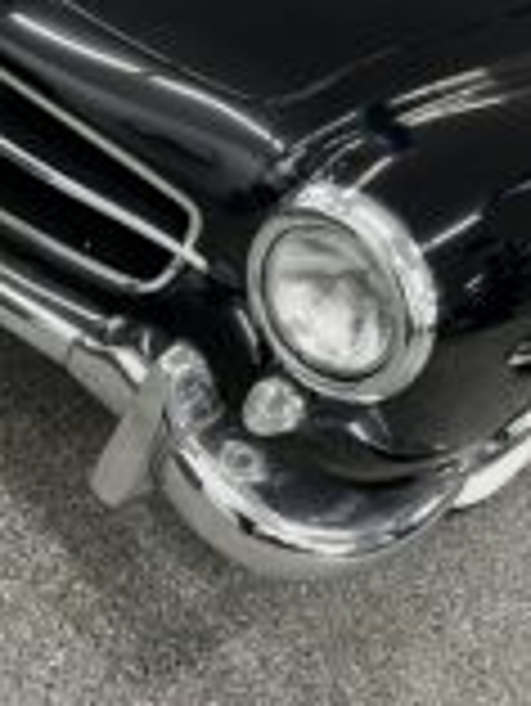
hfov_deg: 25.2
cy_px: 54
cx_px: 227
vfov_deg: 31.5
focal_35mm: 58
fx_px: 1185
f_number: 1.5
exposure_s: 1/60
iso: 160
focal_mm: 5.7
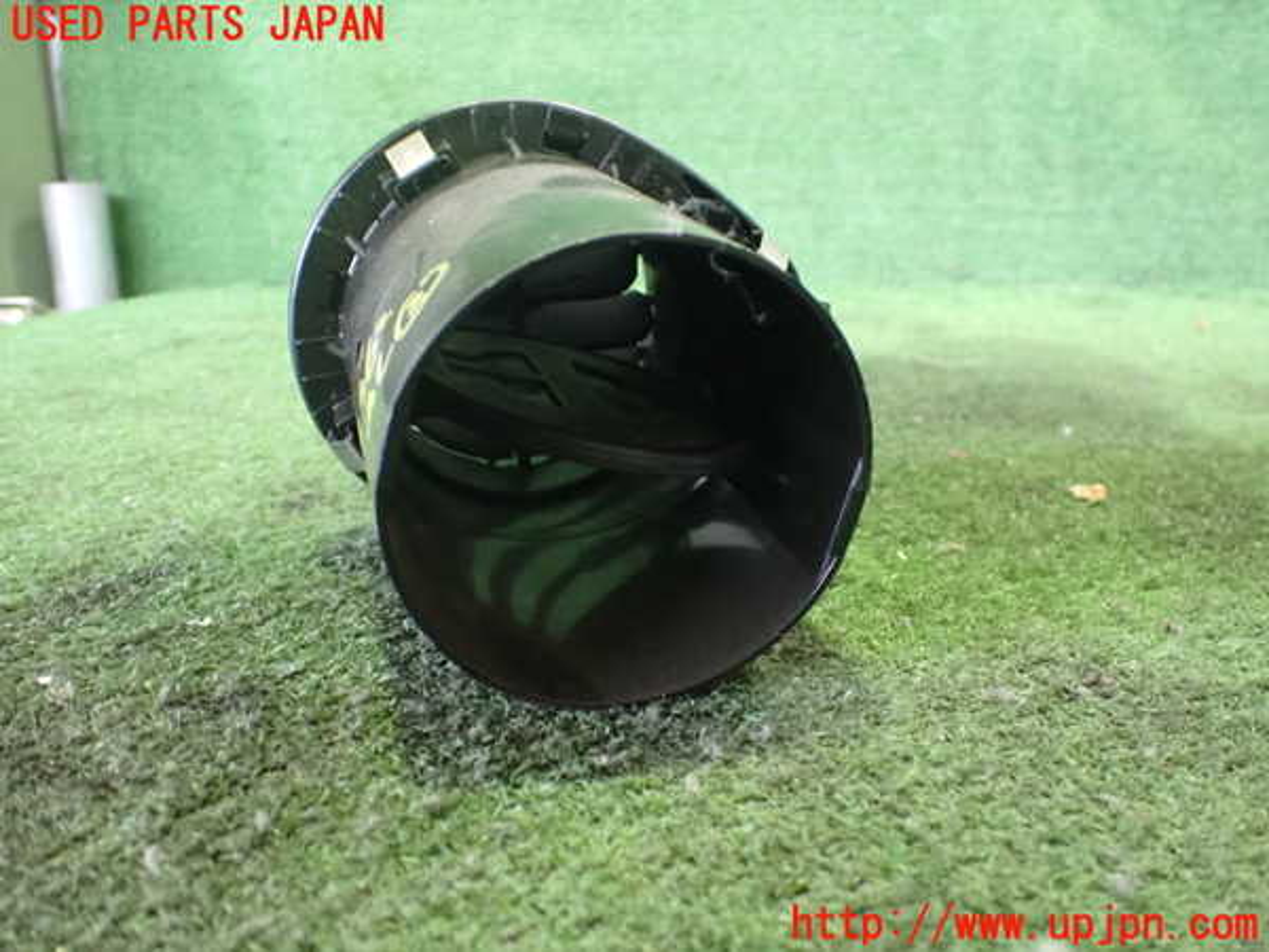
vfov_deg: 46.8
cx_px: 634
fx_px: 1100
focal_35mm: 30
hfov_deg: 60.0
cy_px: 476
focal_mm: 5.4
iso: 1250
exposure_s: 1/30
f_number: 2.3
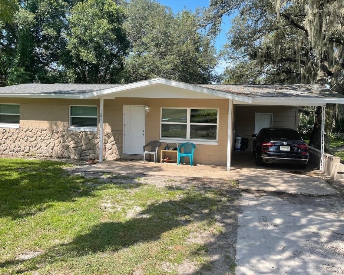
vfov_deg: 51.5
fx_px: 285
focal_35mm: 28
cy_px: 135
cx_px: 173
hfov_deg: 62.2
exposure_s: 1/1238
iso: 32
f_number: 1.6
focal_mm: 5.1
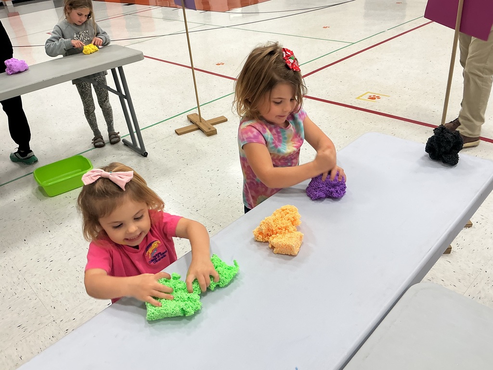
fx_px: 413
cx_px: 246
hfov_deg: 61.7
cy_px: 185
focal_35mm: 29
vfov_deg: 48.2
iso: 64
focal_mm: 3
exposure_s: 1/120
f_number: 1.8
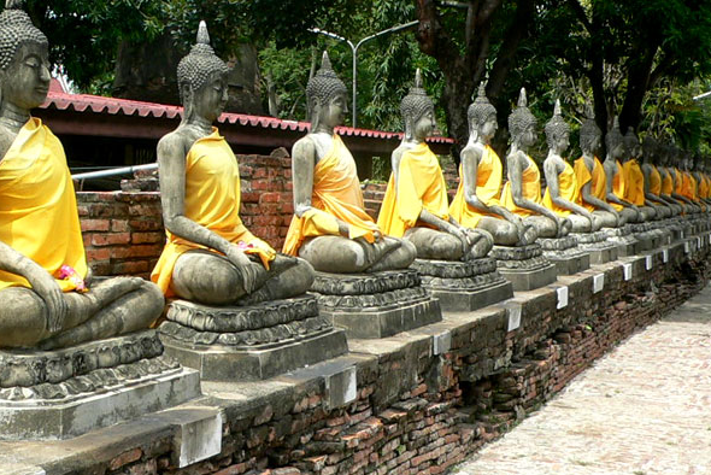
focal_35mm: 37
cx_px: 358
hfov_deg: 51.9
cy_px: 233
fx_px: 731
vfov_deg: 36.0
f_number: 4
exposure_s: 1/160
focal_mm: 4.6
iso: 80
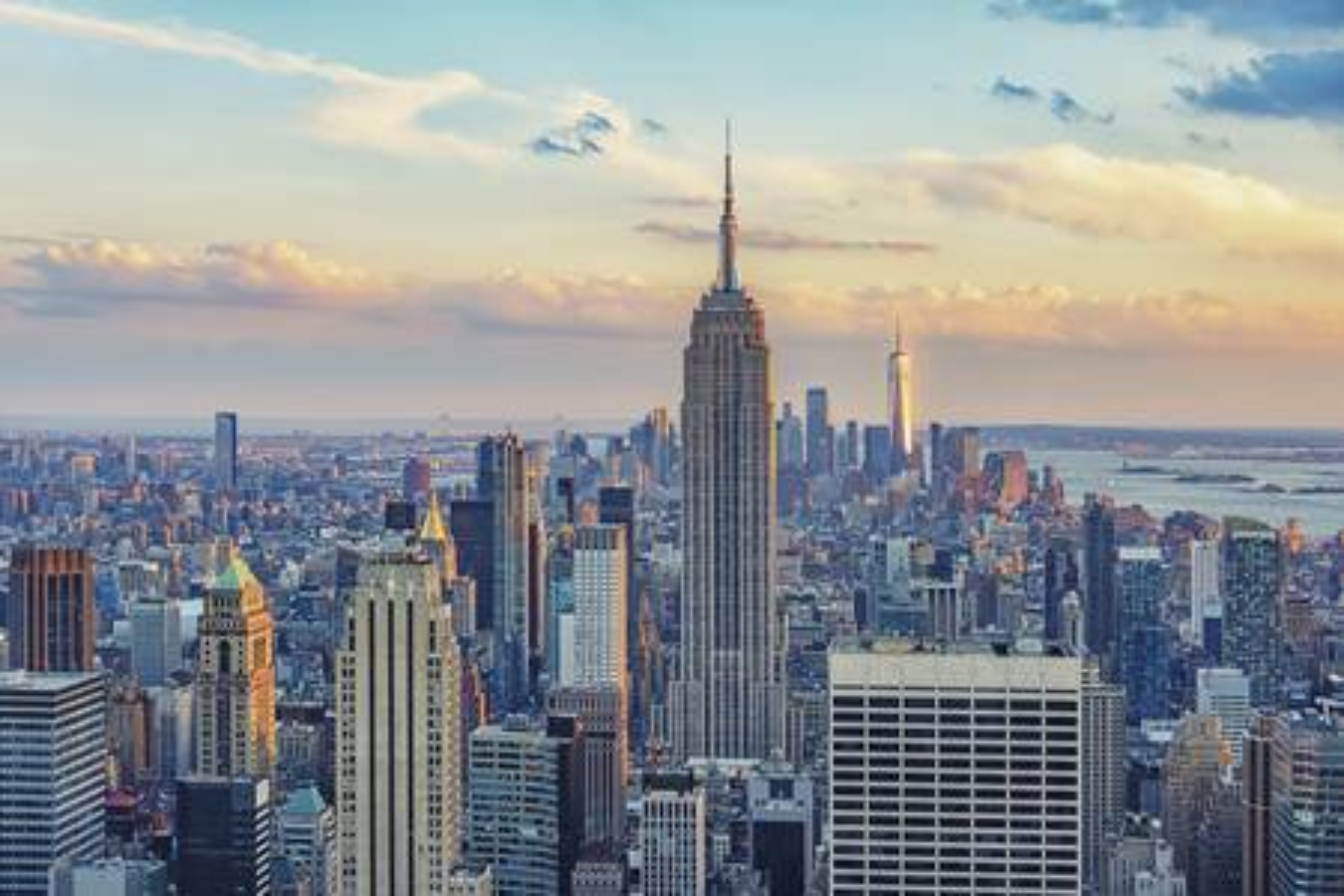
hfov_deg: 38.2
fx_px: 1941
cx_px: 672
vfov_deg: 26.0
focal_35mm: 52
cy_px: 448
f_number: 4.5
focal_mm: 52
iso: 64
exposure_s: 1/60
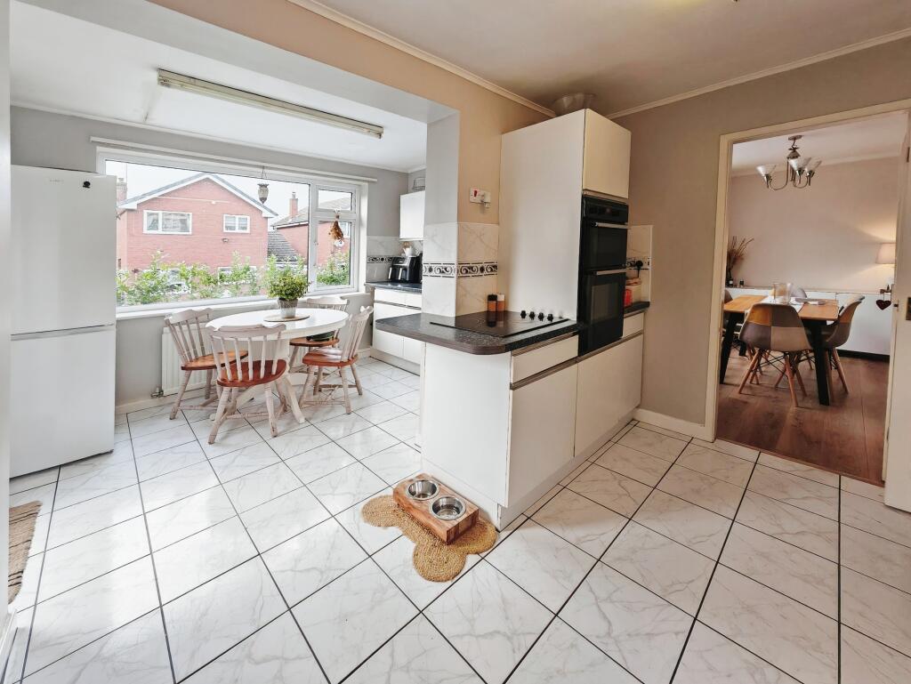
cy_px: 342
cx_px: 456
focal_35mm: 13
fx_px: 342
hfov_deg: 106.2
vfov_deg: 90.0
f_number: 2
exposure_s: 1/50
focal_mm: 1.82
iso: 160
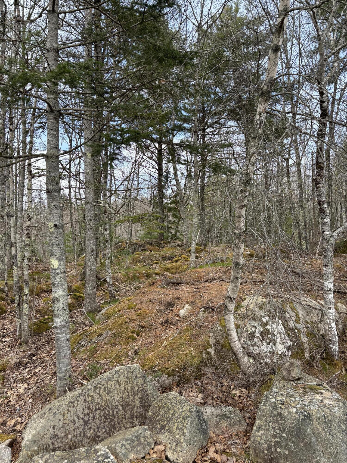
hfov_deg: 53.1
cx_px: 174
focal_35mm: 26
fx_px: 348
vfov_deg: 67.3
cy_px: 232
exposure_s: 1/732
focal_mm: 5.96
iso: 50
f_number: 1.6
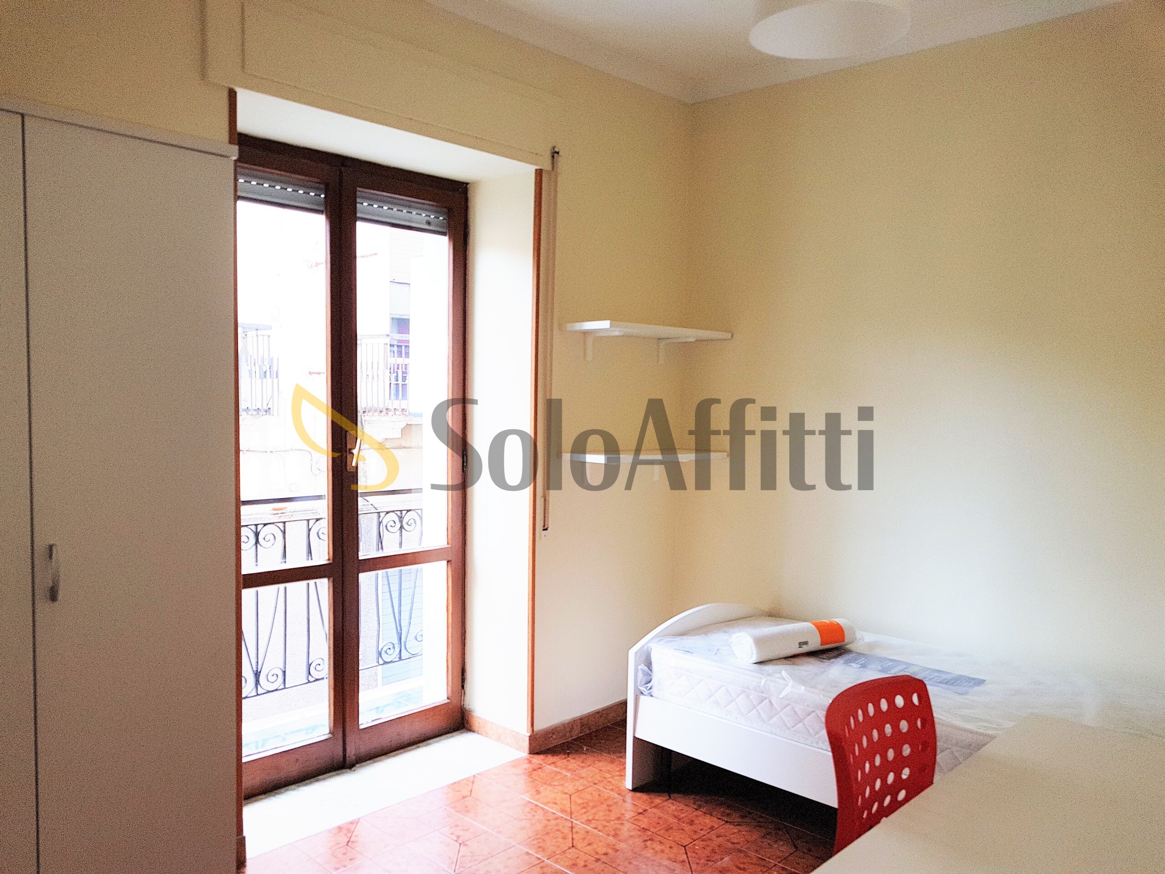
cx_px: 582
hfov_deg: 67.3
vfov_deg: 53.1
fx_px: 875
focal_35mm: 26
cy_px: 437
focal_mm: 4.2
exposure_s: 1/124
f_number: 1.7
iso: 40
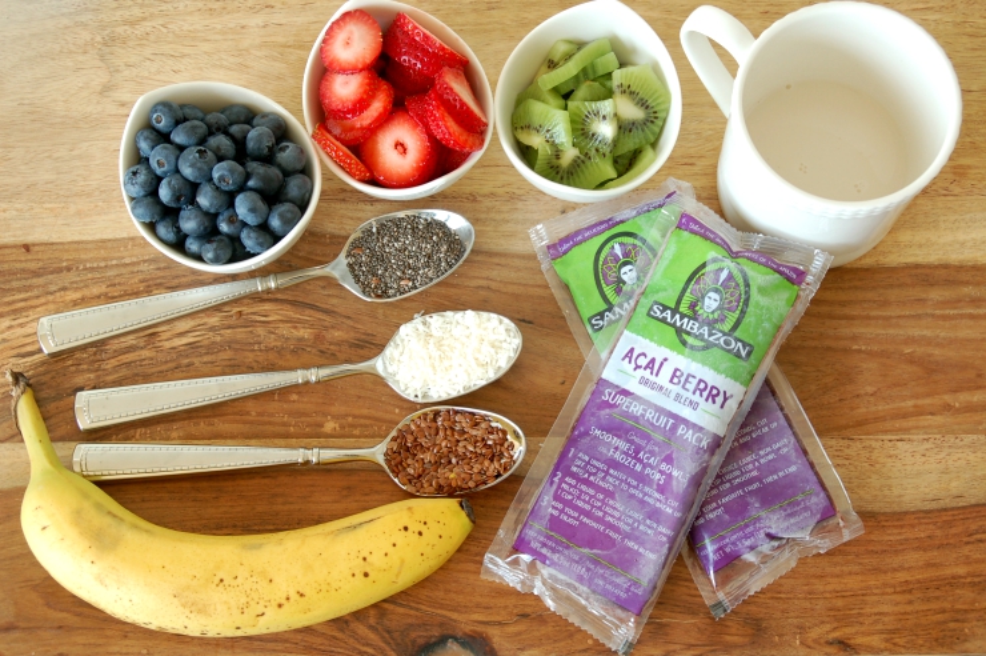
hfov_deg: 28.1
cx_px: 493
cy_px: 328
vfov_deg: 18.9
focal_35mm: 72
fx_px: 1970
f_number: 8
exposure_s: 1/20
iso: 400
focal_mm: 48
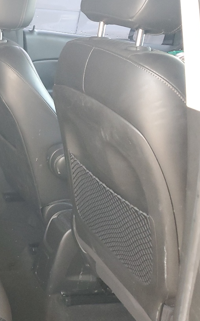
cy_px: 148
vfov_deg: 37.5
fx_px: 471
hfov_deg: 20.9
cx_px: -87
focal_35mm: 54
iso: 206
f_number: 1.5
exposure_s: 1/60.2
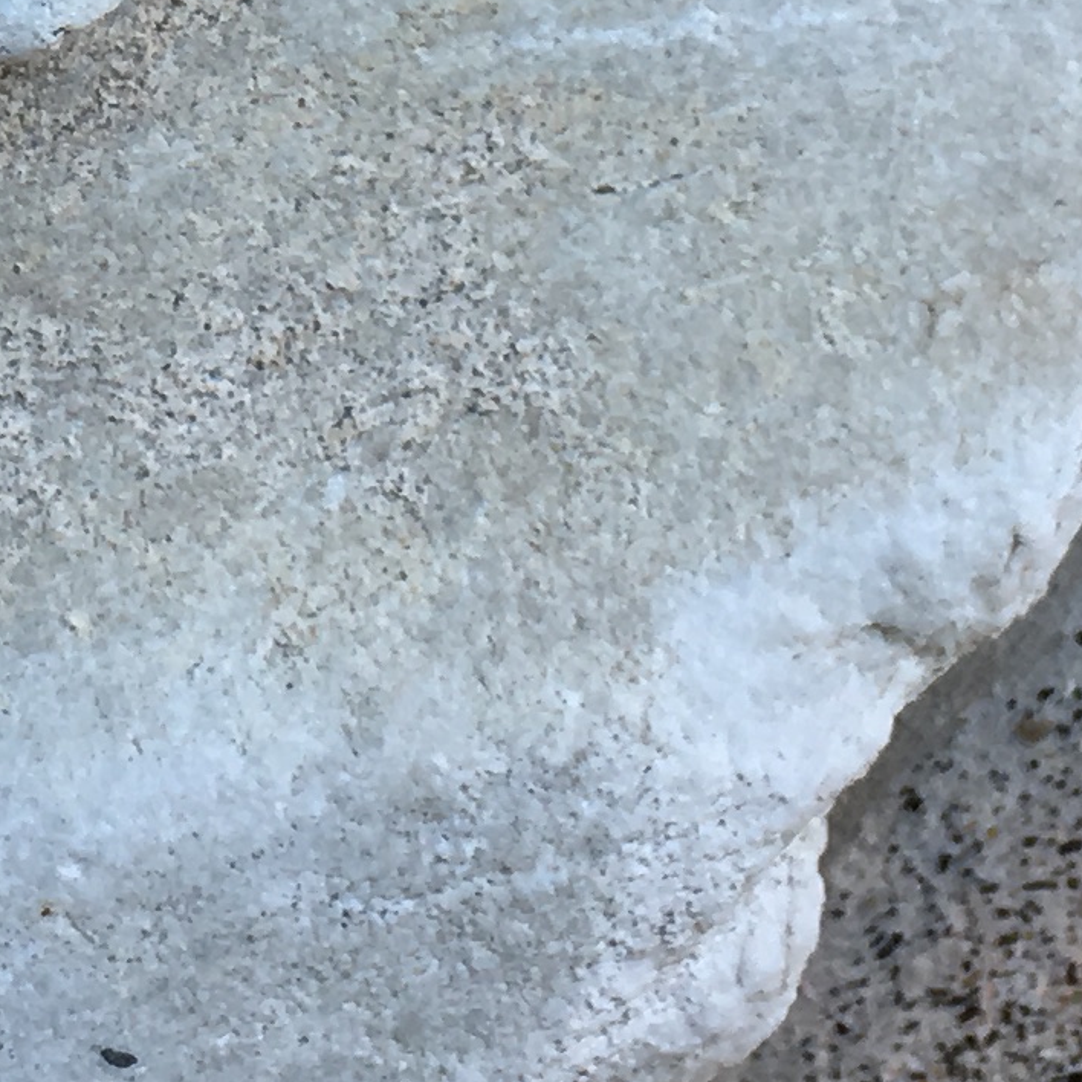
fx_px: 5163
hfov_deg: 11.8
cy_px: -564
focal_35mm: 146
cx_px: -15
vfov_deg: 11.4
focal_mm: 4.15
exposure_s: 1/124
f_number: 2.2
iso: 25
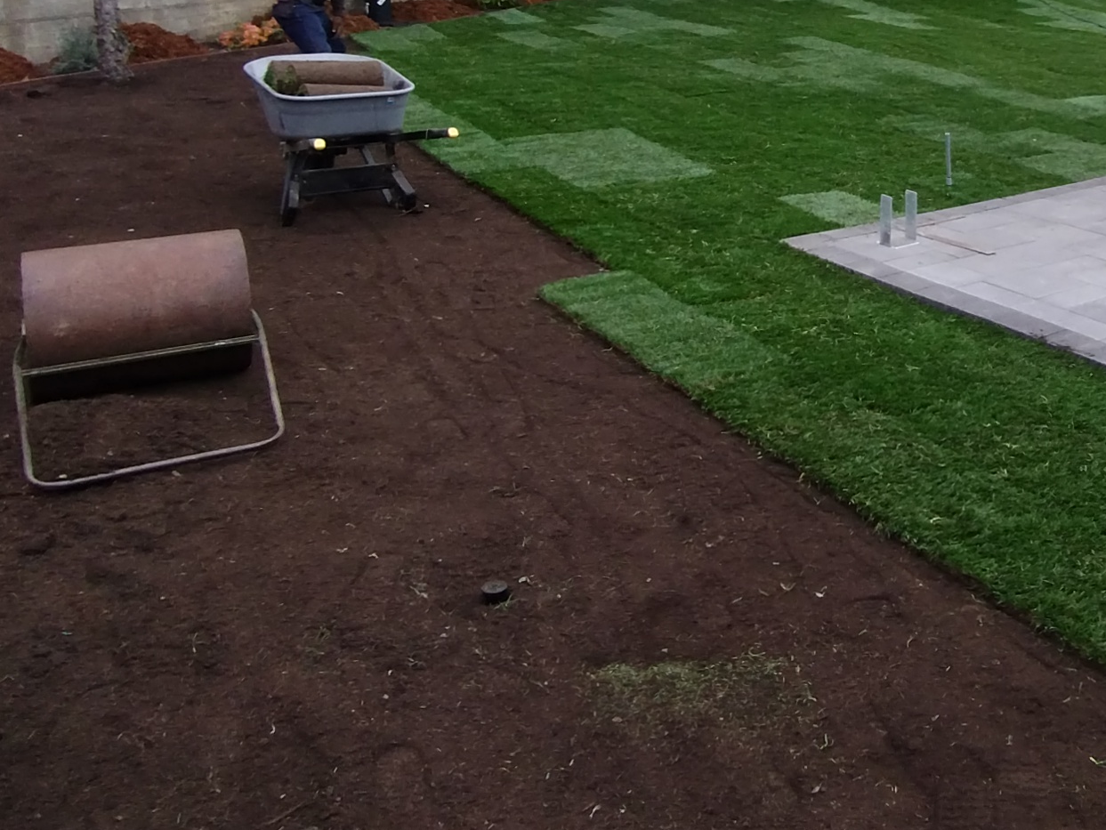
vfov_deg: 33.0
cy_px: 116
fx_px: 1342
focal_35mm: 42
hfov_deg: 43.1
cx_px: 854
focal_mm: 1.66
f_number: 2.2
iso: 100
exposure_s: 1/612
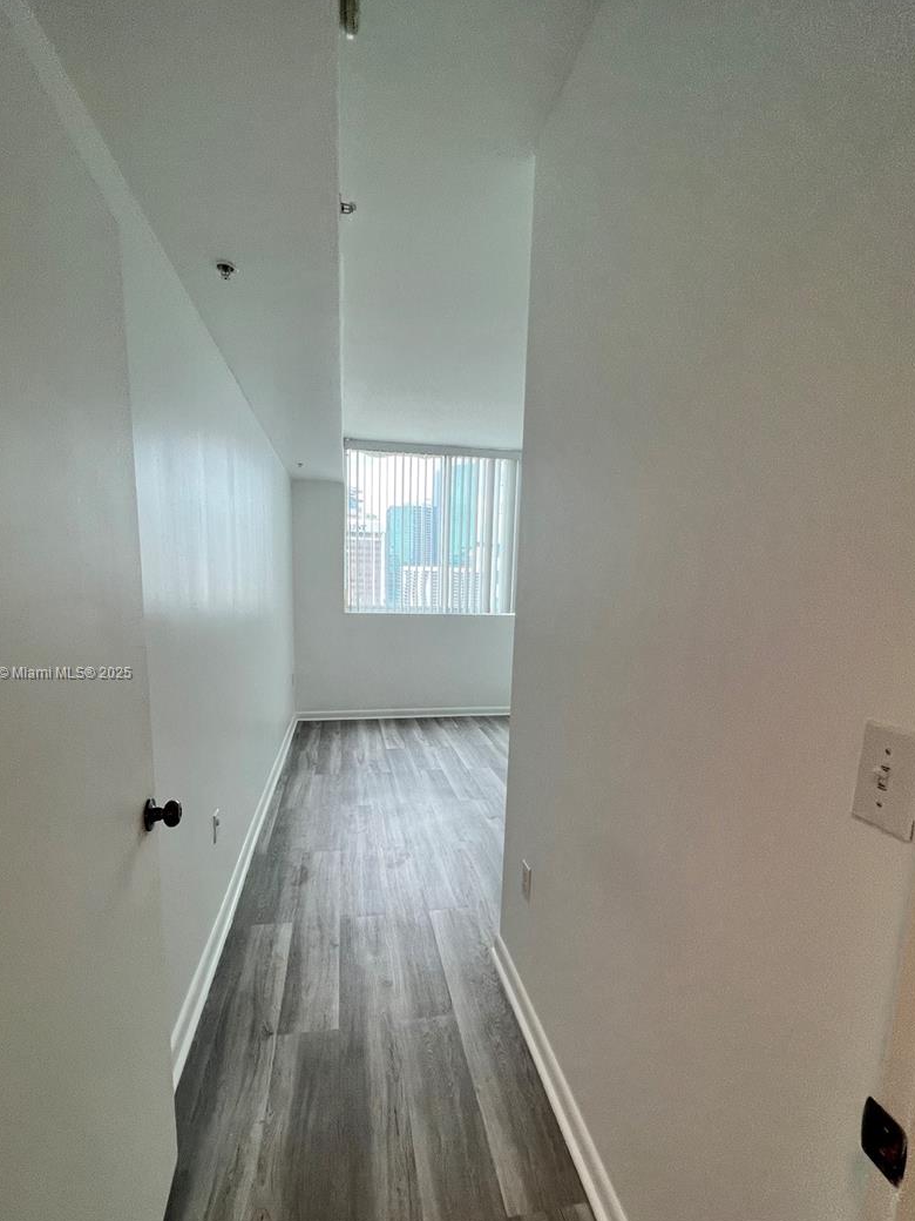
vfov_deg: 97.8
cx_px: 445
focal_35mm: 15
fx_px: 529
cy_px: 674
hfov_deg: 81.7
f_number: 1.8
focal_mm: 1.57
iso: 80
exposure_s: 1/120
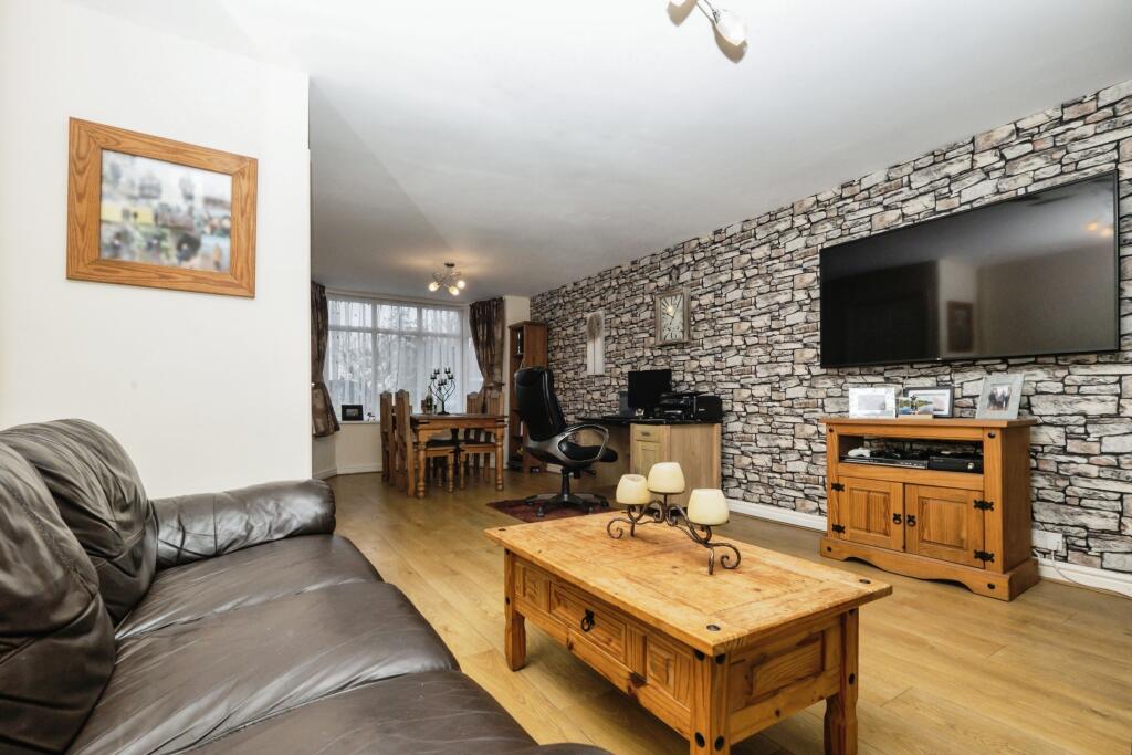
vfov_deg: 77.3
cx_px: 566
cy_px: 378
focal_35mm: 15
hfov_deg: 100.4
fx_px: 472
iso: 800
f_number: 7.1
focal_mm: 10
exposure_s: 1/200
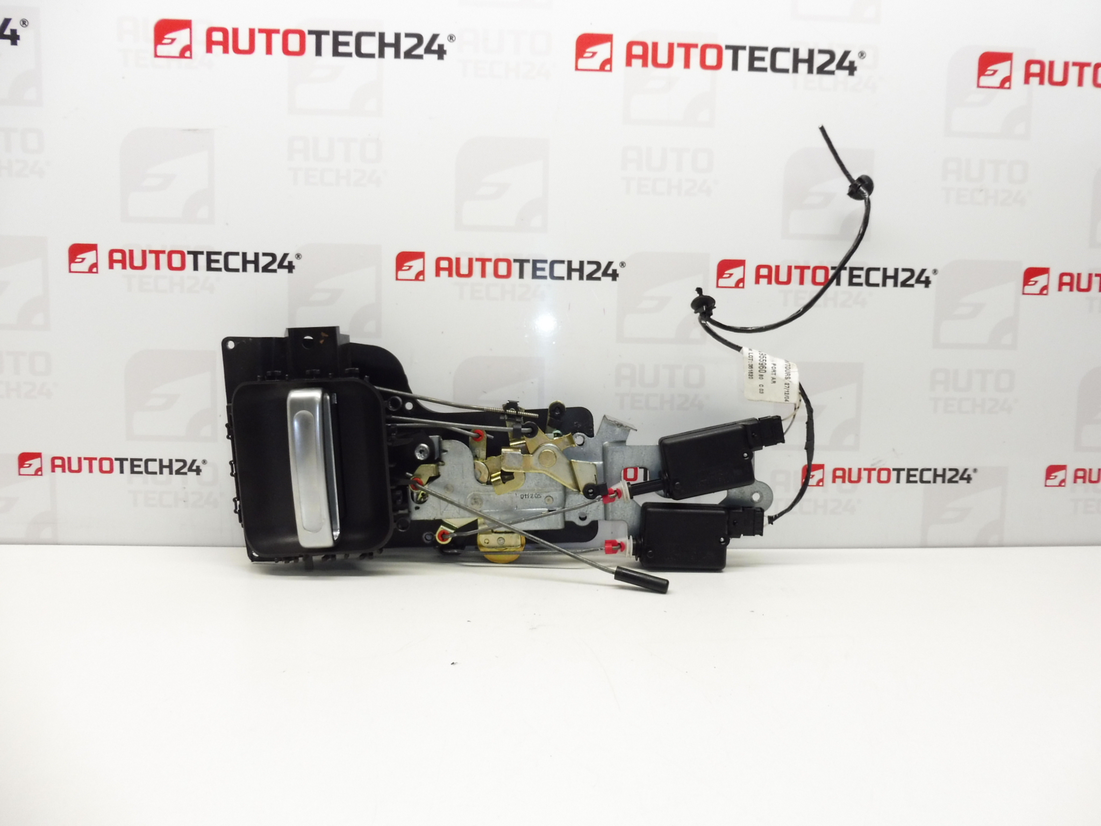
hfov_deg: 71.6
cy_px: 413
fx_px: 763
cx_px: 550
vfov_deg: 56.8
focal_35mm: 24
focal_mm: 4.3
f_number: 3.5
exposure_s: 1/60
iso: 200
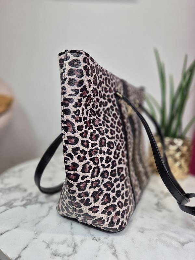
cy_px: 130
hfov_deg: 58.9
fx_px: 173
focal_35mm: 23
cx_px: 98
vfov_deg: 73.9
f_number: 1.8
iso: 40
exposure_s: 1/100
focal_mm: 5.4
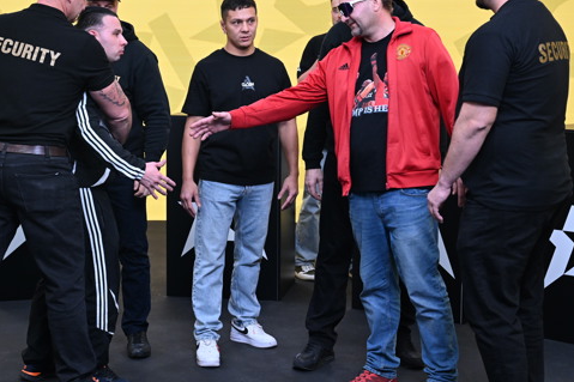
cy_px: 169
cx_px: 238
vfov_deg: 18.9
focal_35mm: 72
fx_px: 1148
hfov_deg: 28.0
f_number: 5
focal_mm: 50
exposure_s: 1/250
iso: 2500
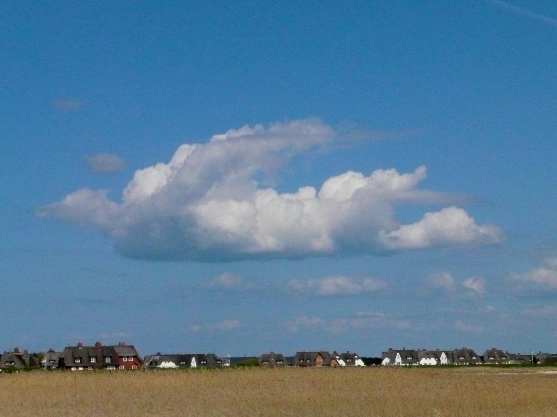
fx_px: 1657
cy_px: 208
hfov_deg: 19.1
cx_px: 278
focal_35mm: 103
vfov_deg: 14.4
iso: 800
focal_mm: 16.9
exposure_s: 1/2000
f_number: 11
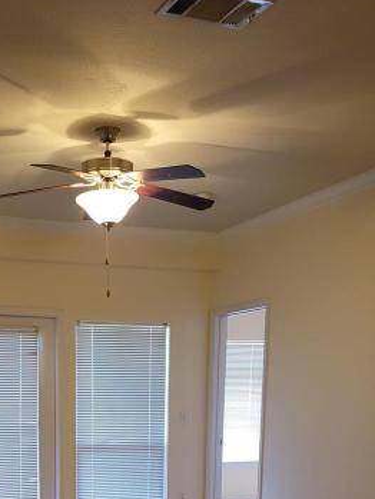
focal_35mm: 55
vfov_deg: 31.3
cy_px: 538
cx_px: 102
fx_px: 794
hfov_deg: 26.3
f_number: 1.8
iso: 320
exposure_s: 1/40
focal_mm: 7
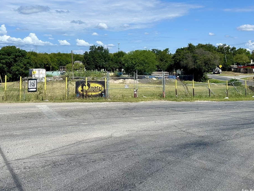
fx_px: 279
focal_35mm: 38
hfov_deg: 48.7
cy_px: 42
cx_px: 101
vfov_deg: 36.6
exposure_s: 1/7042
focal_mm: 6.86
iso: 80
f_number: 1.78
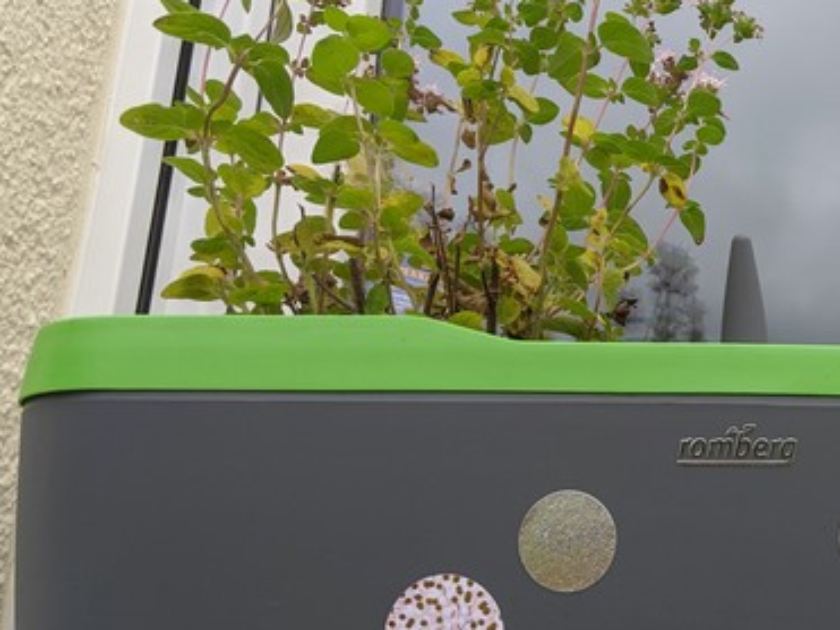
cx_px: 691
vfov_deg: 28.5
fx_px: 1237
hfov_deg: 36.1
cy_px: 250
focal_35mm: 51
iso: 69
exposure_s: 1/809
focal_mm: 4.44
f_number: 1.8
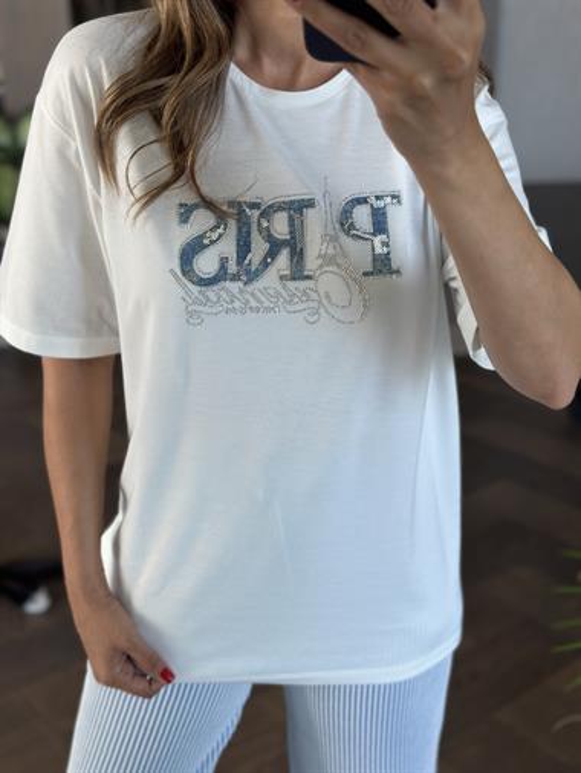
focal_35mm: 48
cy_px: 386
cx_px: 290
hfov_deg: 30.3
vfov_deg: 39.6
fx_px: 1073
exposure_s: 1/153
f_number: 1.78
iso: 80
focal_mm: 6.86
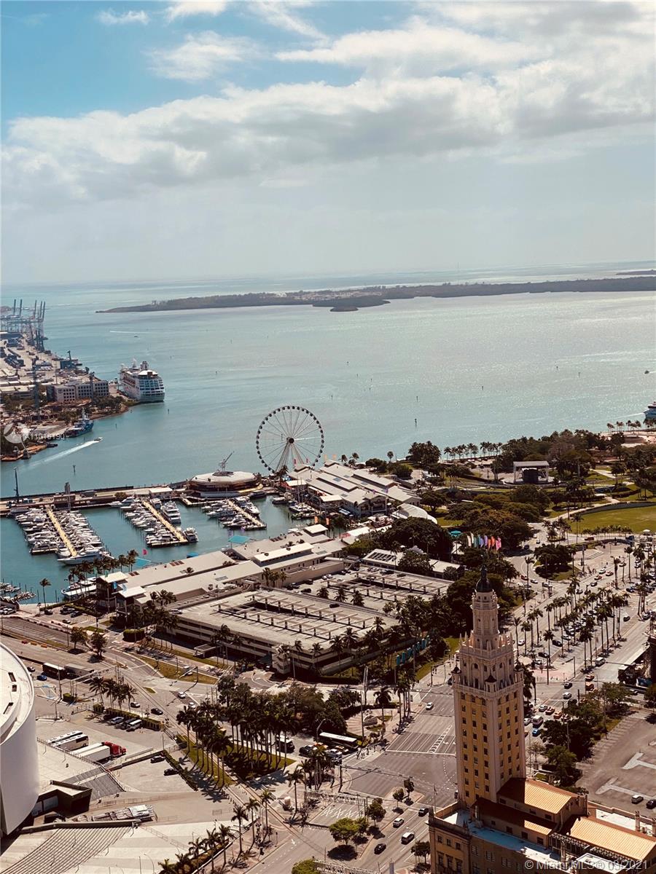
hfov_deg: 28.0
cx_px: 328
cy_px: 437
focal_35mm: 52
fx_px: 1314
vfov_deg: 36.8
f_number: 2
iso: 25
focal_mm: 6
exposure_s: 1/4785
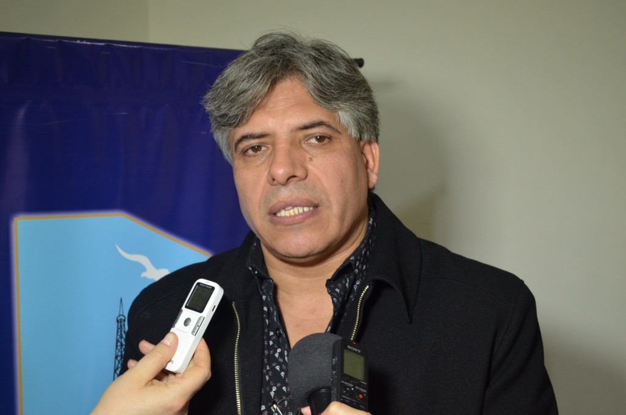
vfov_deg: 20.5
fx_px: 1145
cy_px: 208
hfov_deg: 30.6
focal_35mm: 66
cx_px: 313
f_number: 5.3
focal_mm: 44
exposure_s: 1/30
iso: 1100
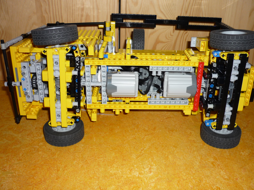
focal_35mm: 36
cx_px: 127
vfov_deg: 39.7
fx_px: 264
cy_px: 95
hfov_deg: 51.4
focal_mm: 5.5
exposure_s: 1/30
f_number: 2.8
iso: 100
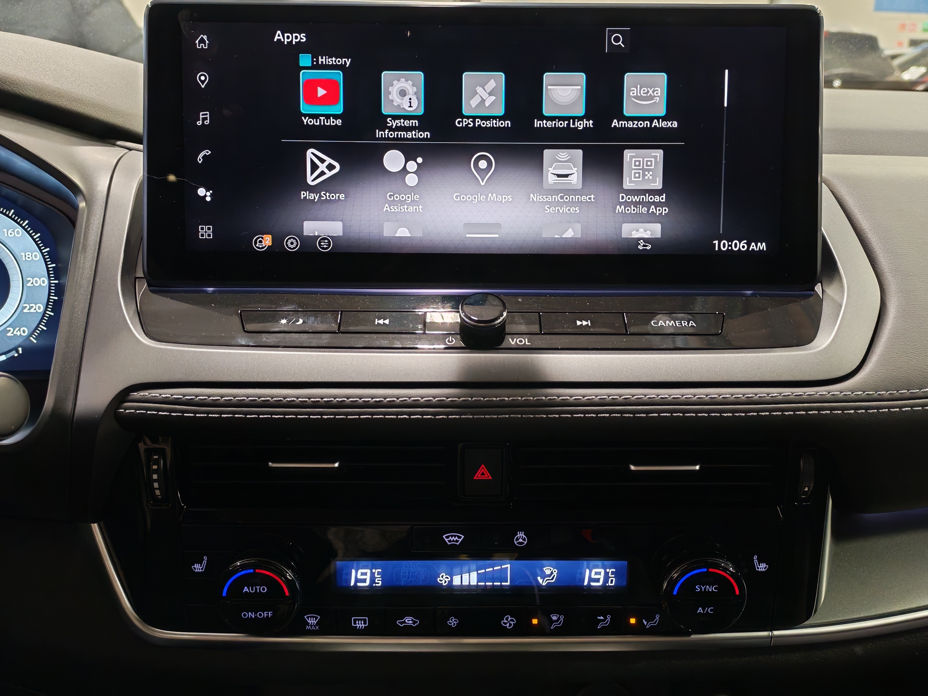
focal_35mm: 34
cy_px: 348
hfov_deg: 54.0
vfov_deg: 41.8
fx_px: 911
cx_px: 464
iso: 800
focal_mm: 6.12
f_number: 1.9
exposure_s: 1/50
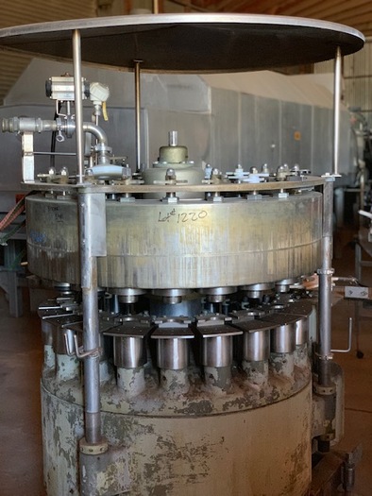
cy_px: 248
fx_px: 745
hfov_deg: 28.0
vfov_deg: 36.8
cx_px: 186
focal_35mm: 52
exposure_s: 1/58
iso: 400
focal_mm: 6
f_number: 2.4
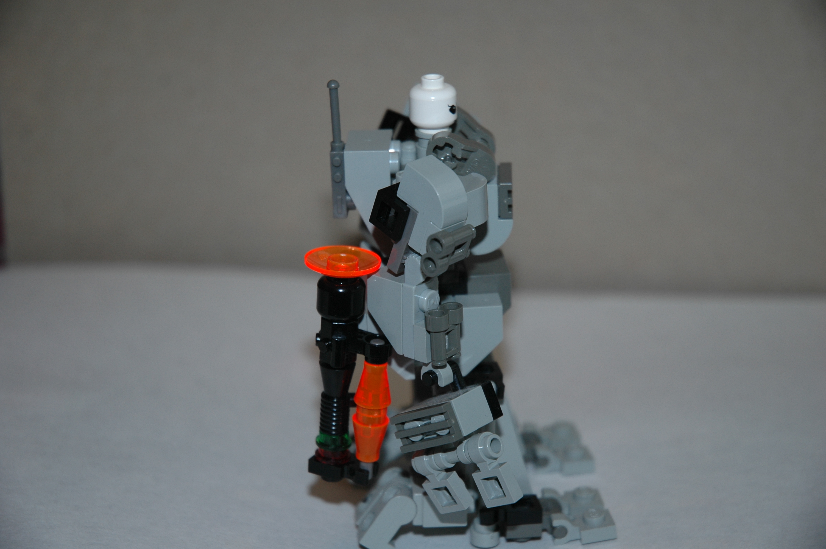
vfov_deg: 13.0
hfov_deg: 19.5
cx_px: 413
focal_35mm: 105
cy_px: 274
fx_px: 2407
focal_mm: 70
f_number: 4.5
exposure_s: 1/60
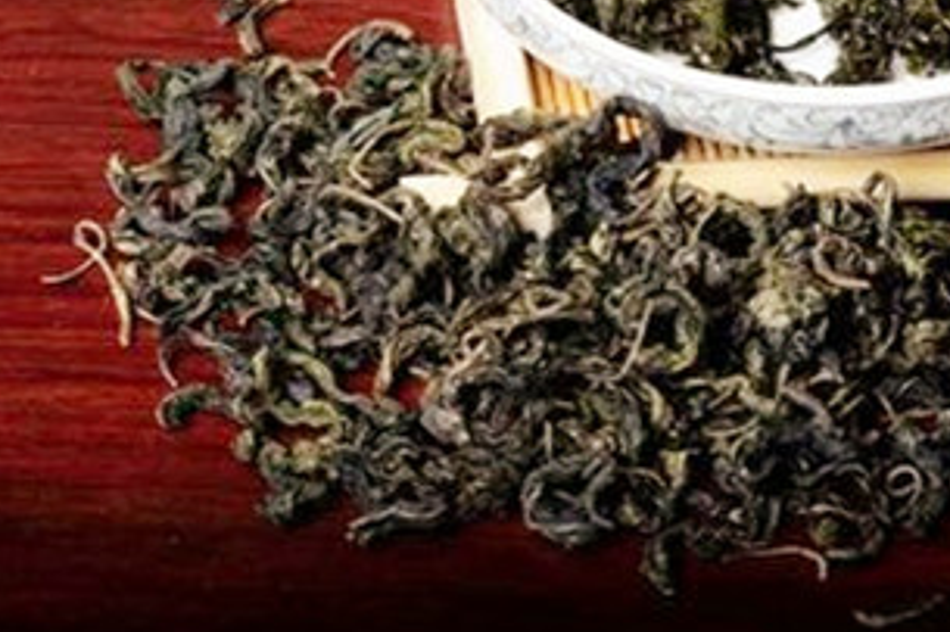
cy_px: 25
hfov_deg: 11.6
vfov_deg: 7.7
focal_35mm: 177
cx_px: 436
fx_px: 4668
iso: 200
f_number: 25
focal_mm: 90
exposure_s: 1/250
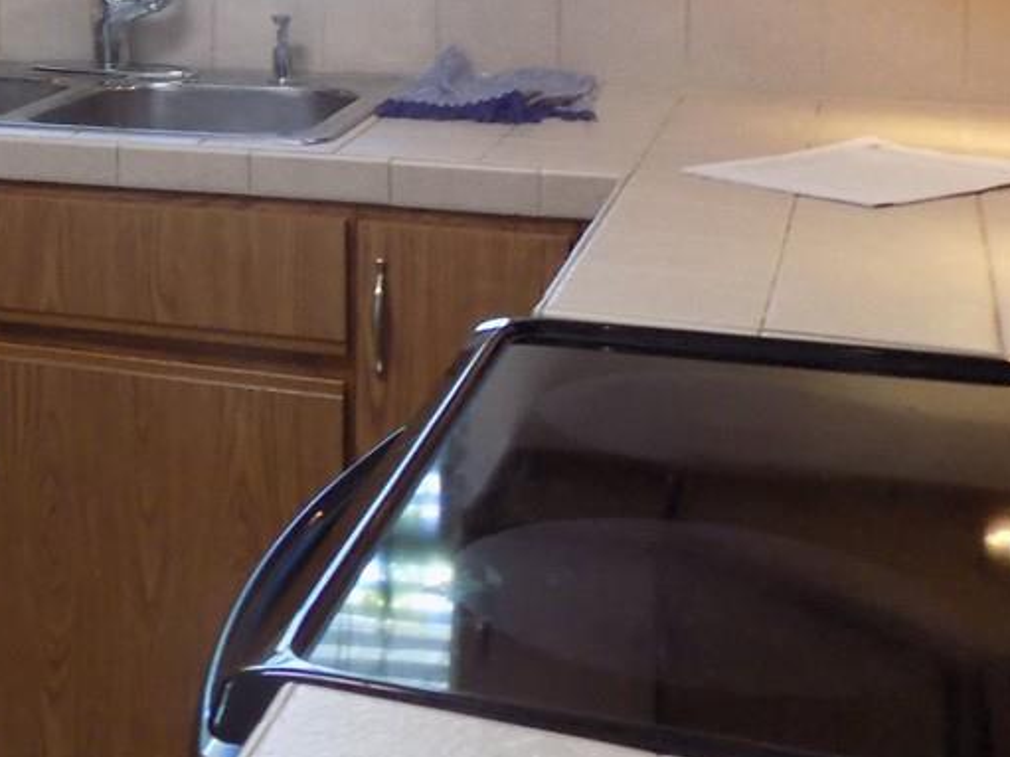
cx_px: -372
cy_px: -67
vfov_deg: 19.6
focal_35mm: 72
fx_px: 2100
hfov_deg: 23.3
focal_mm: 4
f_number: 3.1
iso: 220
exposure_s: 1/30
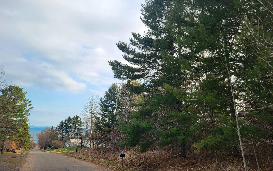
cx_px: 137
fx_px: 208
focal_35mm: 28
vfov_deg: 44.5
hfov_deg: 66.5
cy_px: 85
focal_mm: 5.4
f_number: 1.8
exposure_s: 1/1000
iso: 40
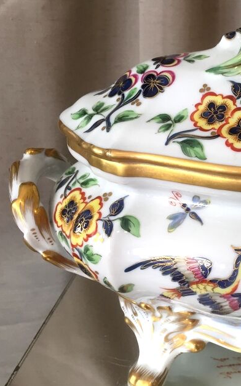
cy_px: 190
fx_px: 515
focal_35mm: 49
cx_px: 264
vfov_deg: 41.0
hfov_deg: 24.6
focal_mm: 4.15
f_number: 2.2
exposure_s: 1/33
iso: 80
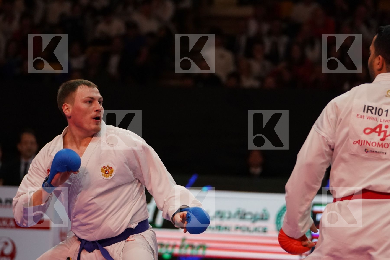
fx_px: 1928
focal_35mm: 178
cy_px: 130
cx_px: 195
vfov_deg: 7.7
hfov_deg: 11.5
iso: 4000
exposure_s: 1/1000
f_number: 2.8
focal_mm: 119
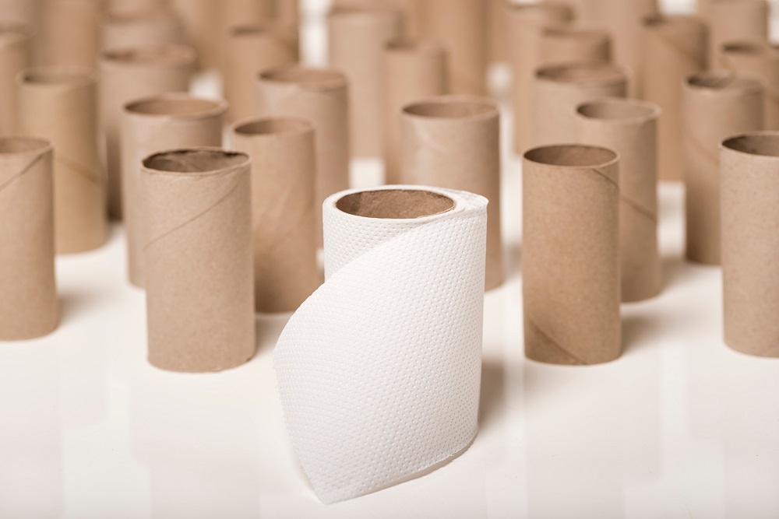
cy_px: 260
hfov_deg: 19.5
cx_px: 390
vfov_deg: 13.0
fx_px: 2272
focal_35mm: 105
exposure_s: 1/160
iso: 100
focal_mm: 105
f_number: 5
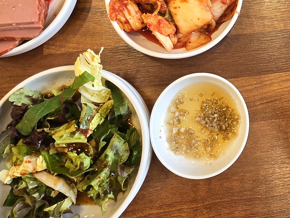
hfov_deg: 43.8
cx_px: 246
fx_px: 335
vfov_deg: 31.7
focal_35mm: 40
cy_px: -23
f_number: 2.2
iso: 64
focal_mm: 1.7
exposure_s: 1/60.2
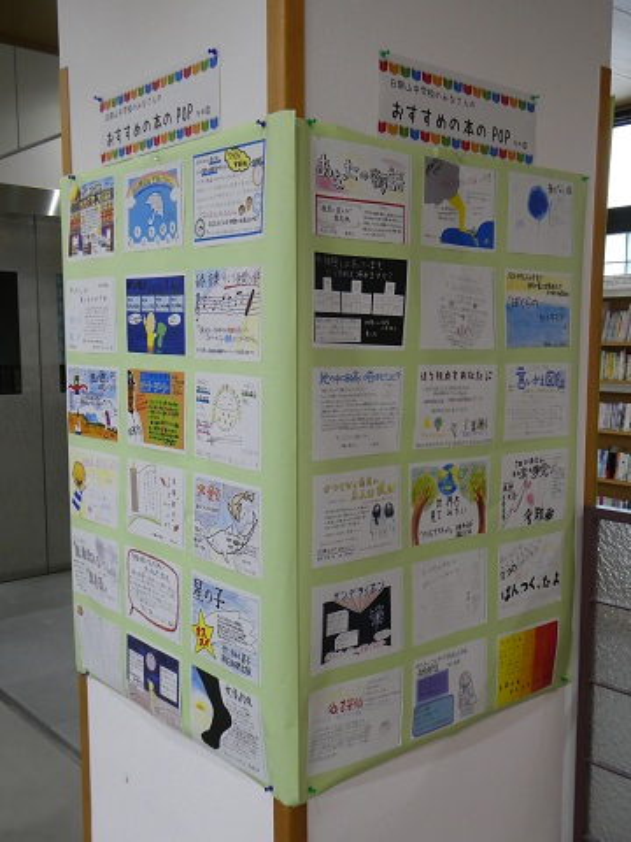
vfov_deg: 52.6
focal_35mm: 35
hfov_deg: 40.7
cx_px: 316
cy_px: 421
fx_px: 851
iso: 320
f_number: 3.7
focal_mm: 6.3
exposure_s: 1/80
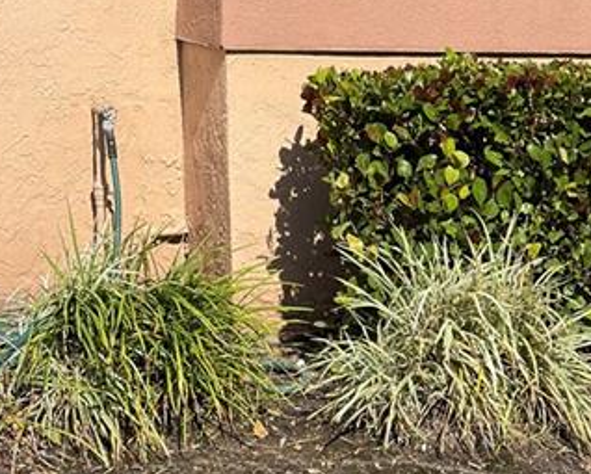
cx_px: -147
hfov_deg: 16.2
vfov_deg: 13.0
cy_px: -203
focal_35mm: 113
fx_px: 1978
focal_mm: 6.76
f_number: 1.78
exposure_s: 1/3610
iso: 64
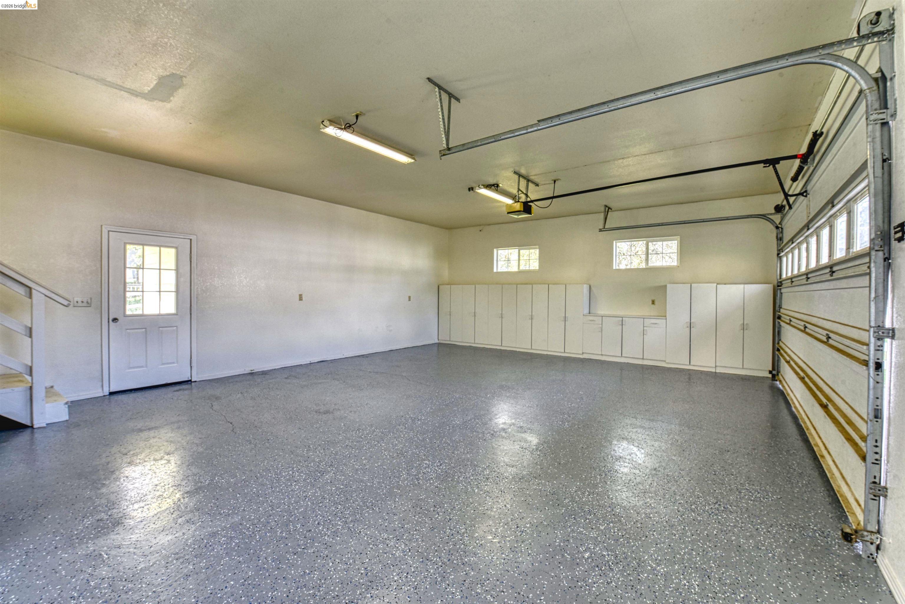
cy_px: 302
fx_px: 377
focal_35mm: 15
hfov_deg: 100.4
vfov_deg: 77.3
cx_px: 452
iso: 400
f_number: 11
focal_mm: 15
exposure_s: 1/8
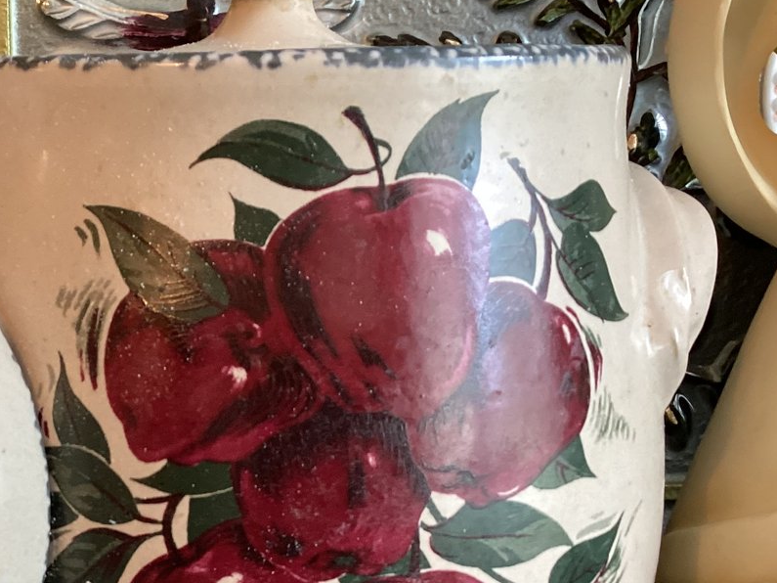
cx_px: 127
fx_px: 1324
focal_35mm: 59
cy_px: 449
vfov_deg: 24.5
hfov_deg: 31.6
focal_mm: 3.3
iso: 250
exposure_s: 1/50
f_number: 2.4
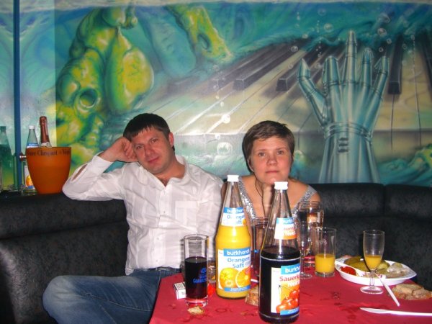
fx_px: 474
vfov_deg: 37.7
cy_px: 162
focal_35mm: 38
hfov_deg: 49.0
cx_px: 216
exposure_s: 1/60
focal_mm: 7.9
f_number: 2.8
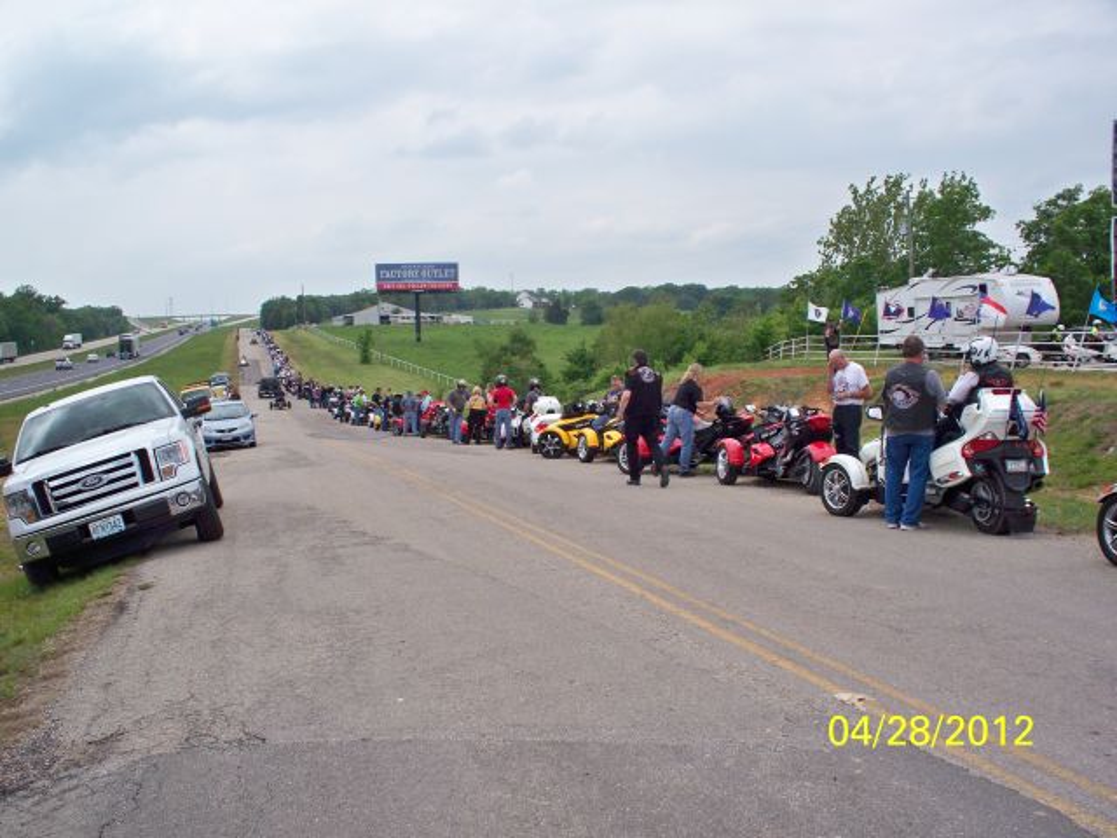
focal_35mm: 35
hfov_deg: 52.6
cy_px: 419
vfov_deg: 40.7
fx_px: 1129
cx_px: 558
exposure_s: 1/800
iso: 125
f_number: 4.8
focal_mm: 7.54
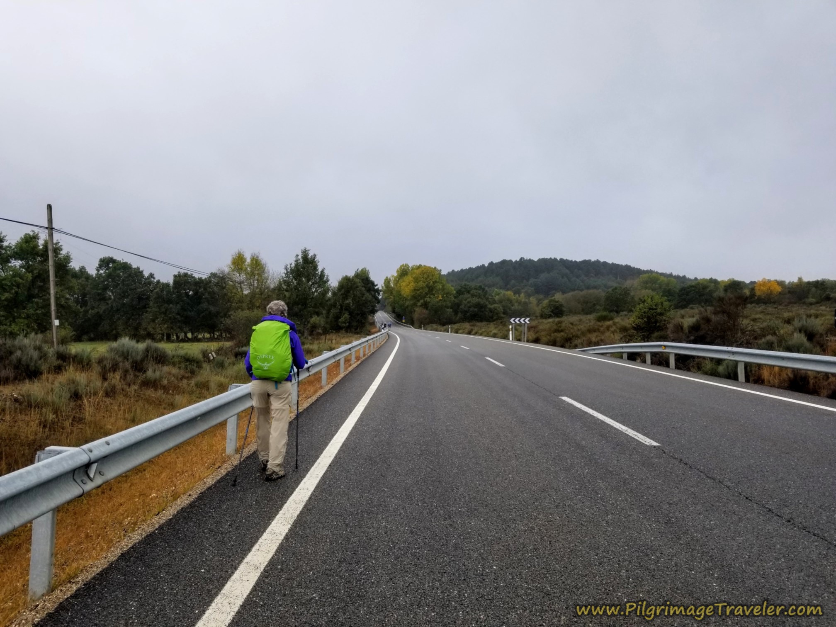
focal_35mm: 26
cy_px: 314
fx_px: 628
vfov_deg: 53.1
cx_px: 418
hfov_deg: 67.3
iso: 50
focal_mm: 4.3
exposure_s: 1/526
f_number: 1.7
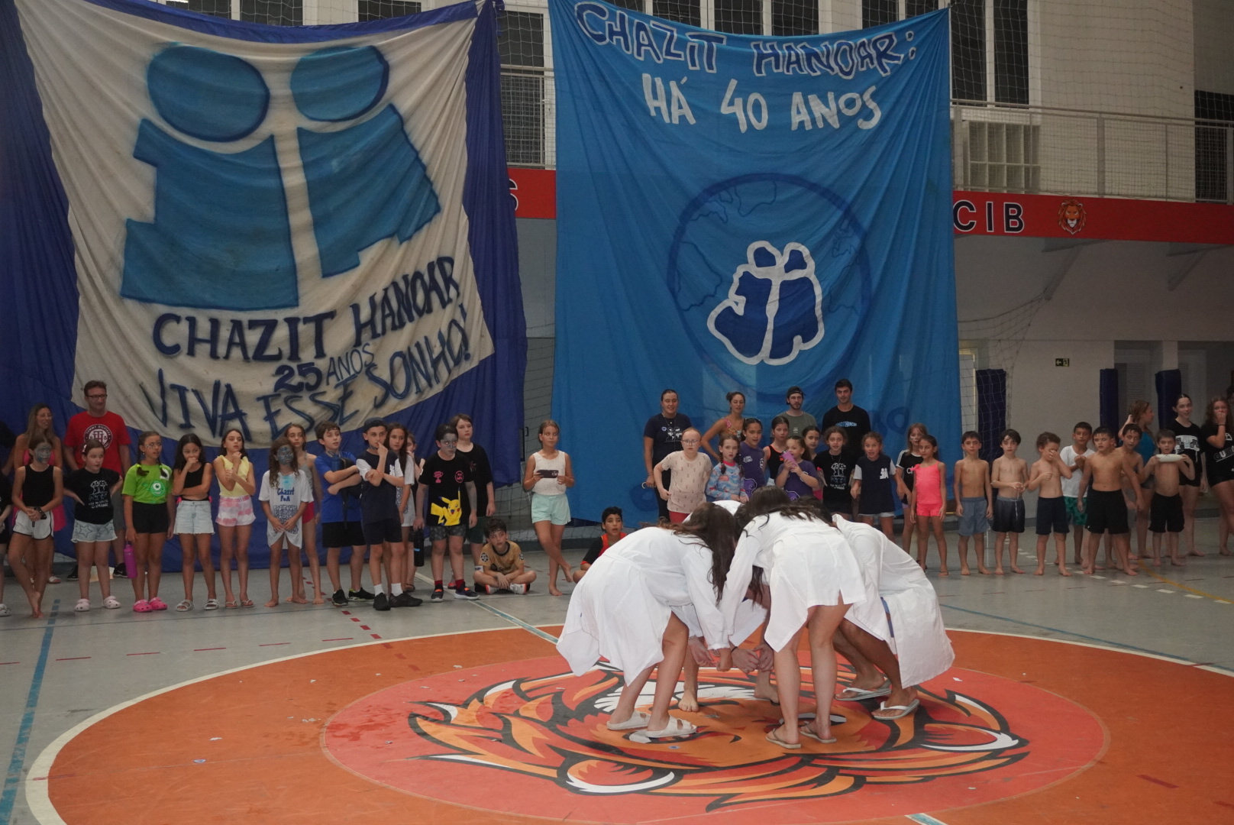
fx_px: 1389
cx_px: 617
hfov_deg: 47.9
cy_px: 412
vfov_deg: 33.1
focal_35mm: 40
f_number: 4.5
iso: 3200
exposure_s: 1/160
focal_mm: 27
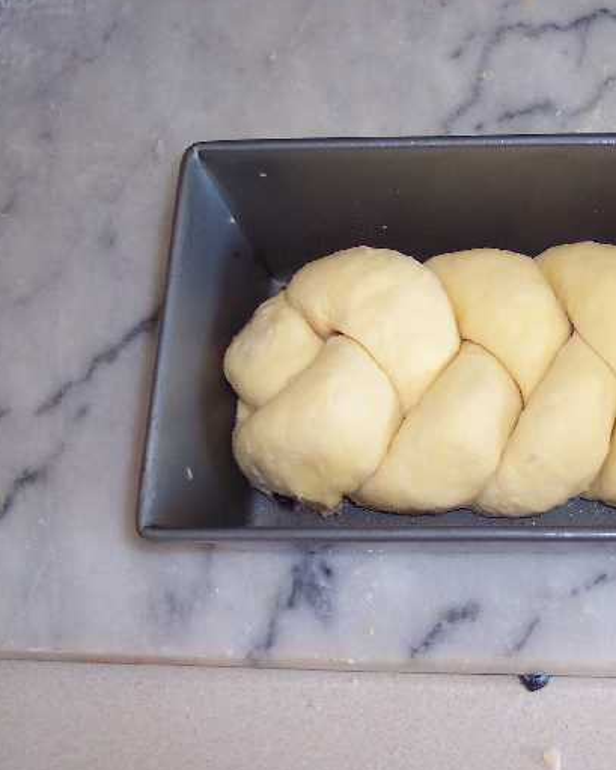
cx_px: 520
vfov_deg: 32.4
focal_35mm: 58
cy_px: 435
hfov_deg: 25.6
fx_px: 1321
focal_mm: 8
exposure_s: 1/45
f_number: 2.8
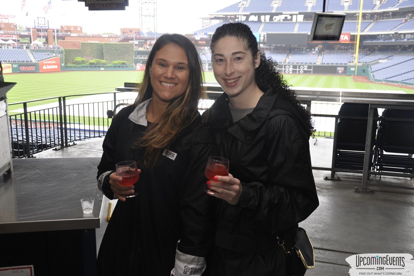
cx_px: 204
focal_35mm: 39
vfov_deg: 34.6
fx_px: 443
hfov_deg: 50.1
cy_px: 135
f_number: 5
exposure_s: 1/60
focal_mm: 25
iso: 400
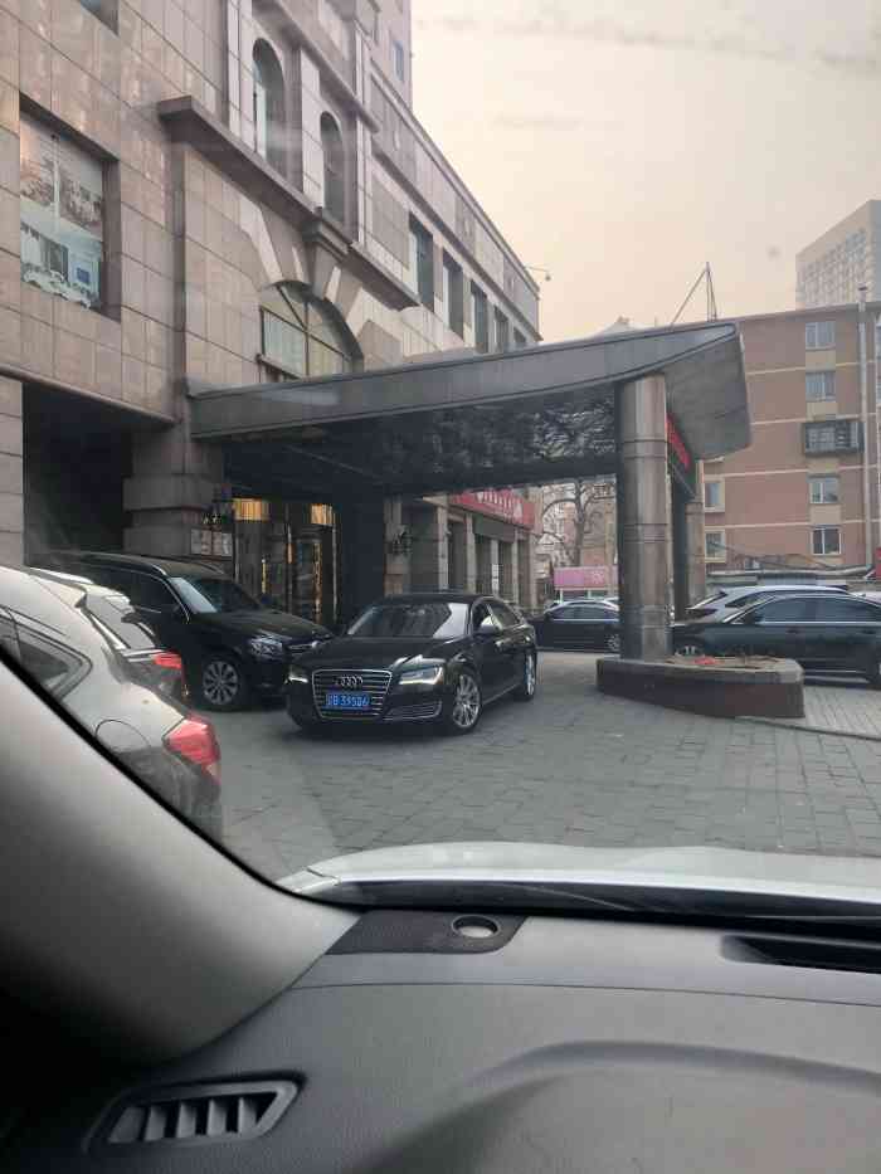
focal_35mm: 28
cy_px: 587
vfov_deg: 63.4
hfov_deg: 49.8
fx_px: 950
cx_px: 440
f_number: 1.8
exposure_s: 1/322
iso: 20
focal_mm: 4
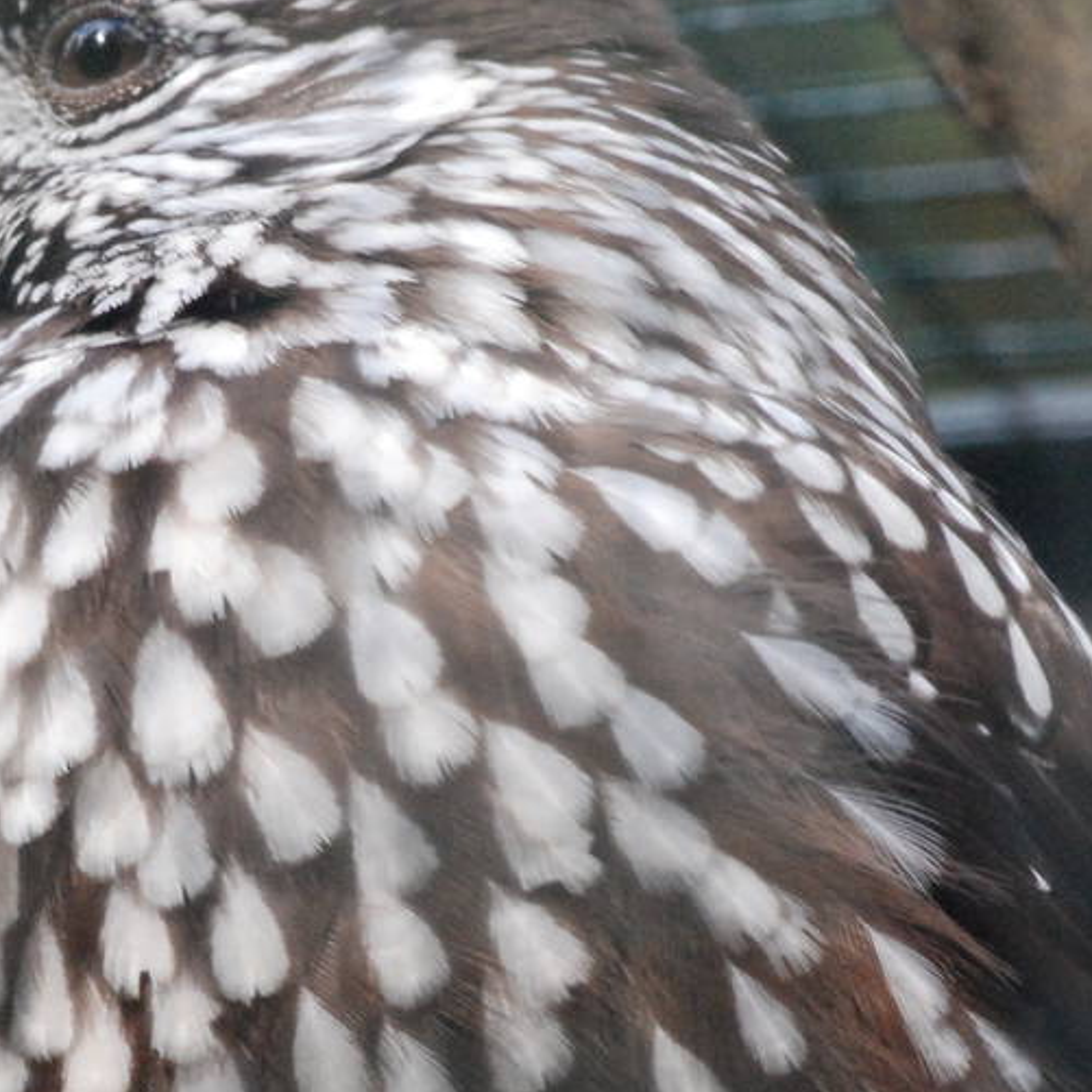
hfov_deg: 2.2
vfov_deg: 2.2
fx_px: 28387
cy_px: 714
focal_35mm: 795
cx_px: 262
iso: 1600
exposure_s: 1/160
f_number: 14
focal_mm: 195
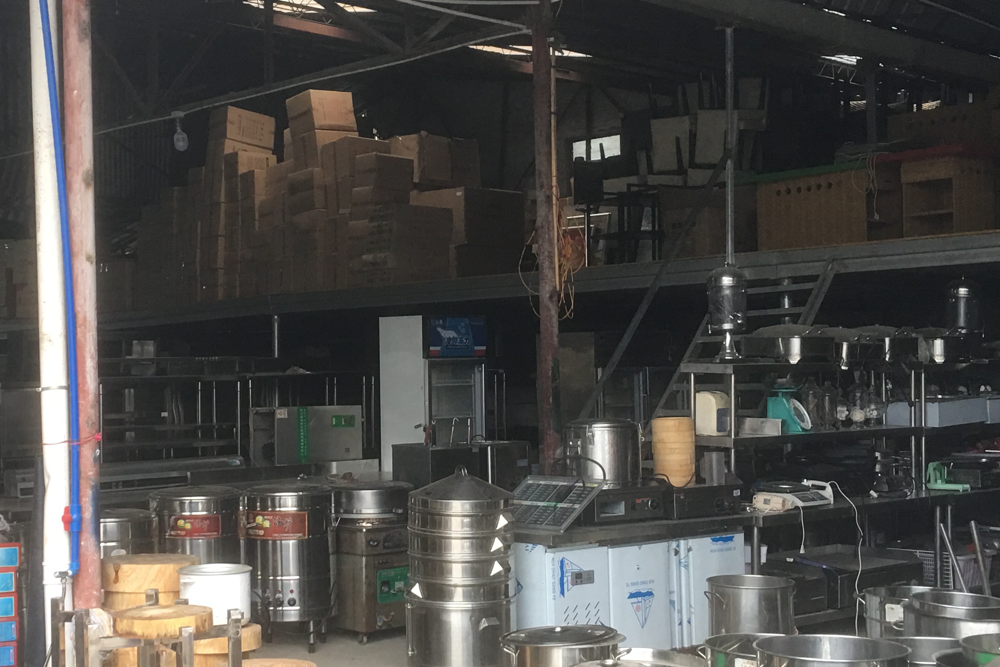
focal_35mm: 56
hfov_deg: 35.4
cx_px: 355
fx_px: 1555
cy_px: 346
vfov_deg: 24.2
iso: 50
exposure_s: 1/17
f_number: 2.2
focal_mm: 4.15
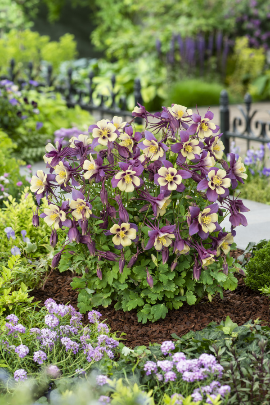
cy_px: 202
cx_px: 135
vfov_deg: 19.5
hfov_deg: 13.1
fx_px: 1180
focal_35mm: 105
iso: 250
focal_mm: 105
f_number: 8
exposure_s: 1/125
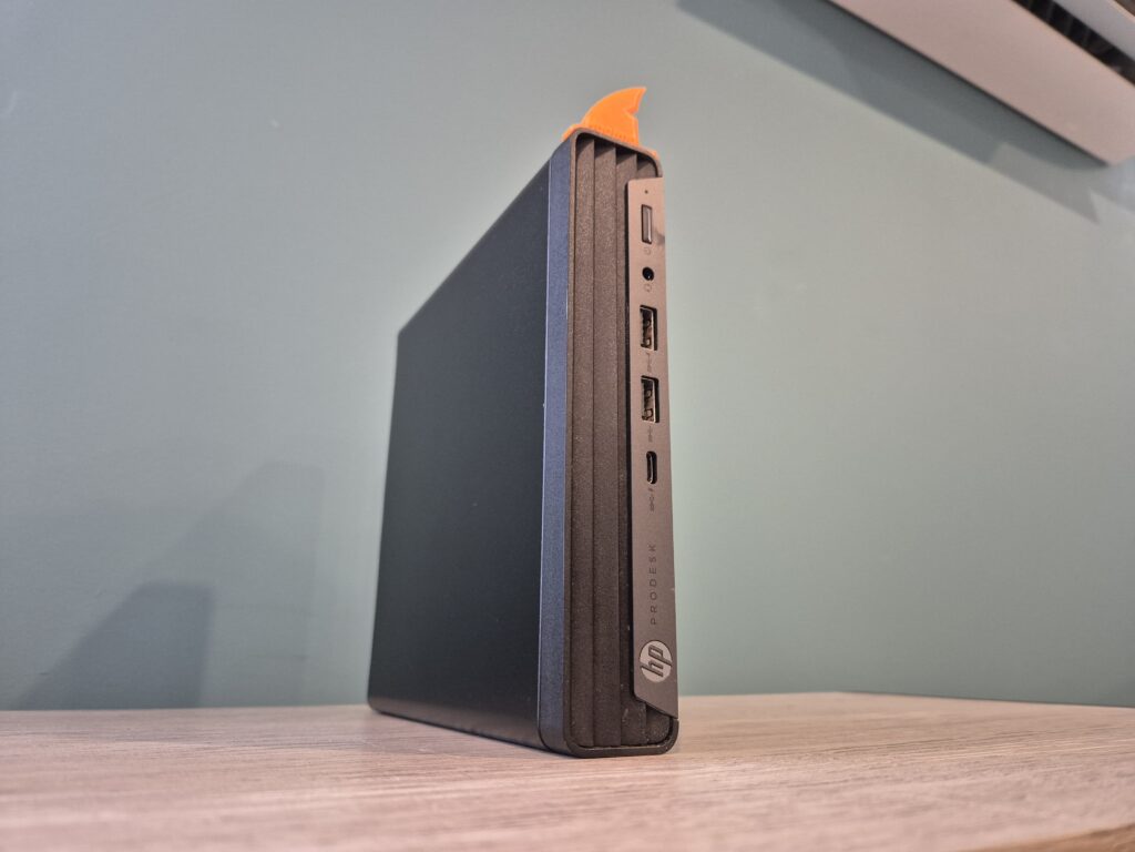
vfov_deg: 58.9
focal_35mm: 23
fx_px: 754
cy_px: 426
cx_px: 568
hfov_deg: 73.9
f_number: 1.8
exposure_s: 1/100
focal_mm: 5.4
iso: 800
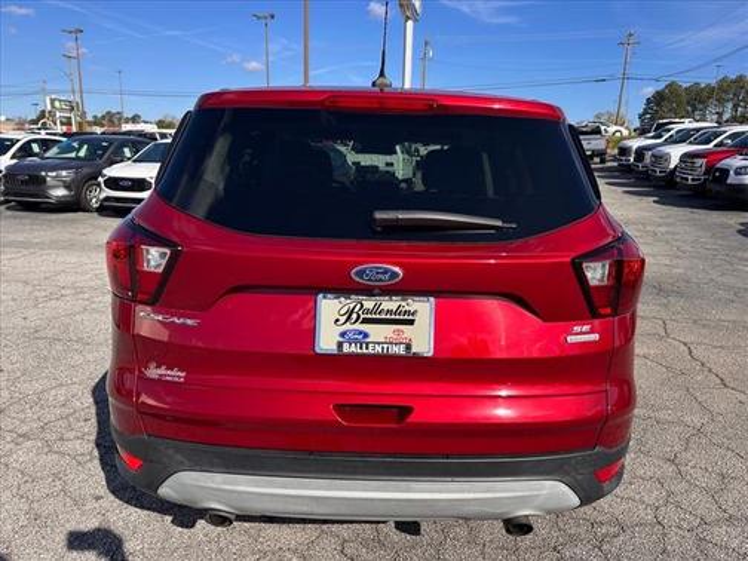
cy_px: 280
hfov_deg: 71.6
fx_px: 519
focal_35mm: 24
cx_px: 374
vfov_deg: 56.8
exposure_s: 1/3472
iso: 80
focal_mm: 6.86
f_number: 1.78
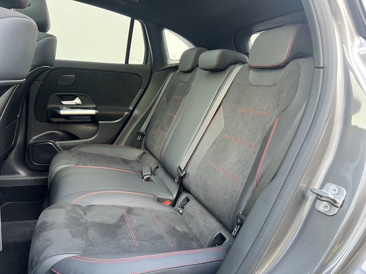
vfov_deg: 53.1
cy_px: 137
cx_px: 183
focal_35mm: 26
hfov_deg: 67.3
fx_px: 275
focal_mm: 5.7
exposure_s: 1/75
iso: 125
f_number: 1.5
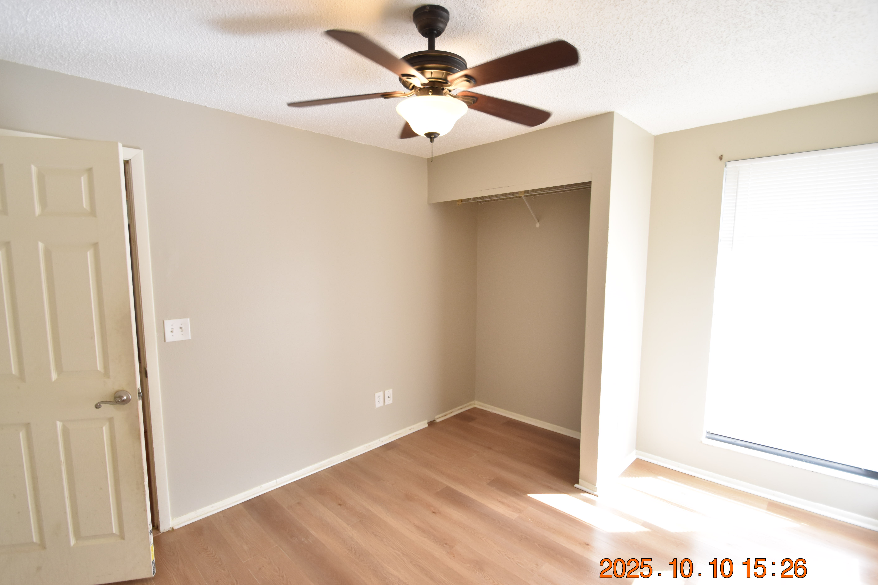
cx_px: 427
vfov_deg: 73.7
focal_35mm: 16
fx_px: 390
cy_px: 303
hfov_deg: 96.7
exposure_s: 1/180
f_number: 3.5
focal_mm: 10
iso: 800
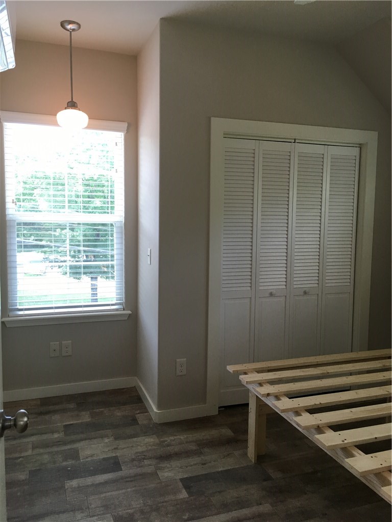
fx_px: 438
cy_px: 261
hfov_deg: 48.2
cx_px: 196
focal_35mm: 29
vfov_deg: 61.7
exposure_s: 1/30
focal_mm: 4.15
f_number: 2.2
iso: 40
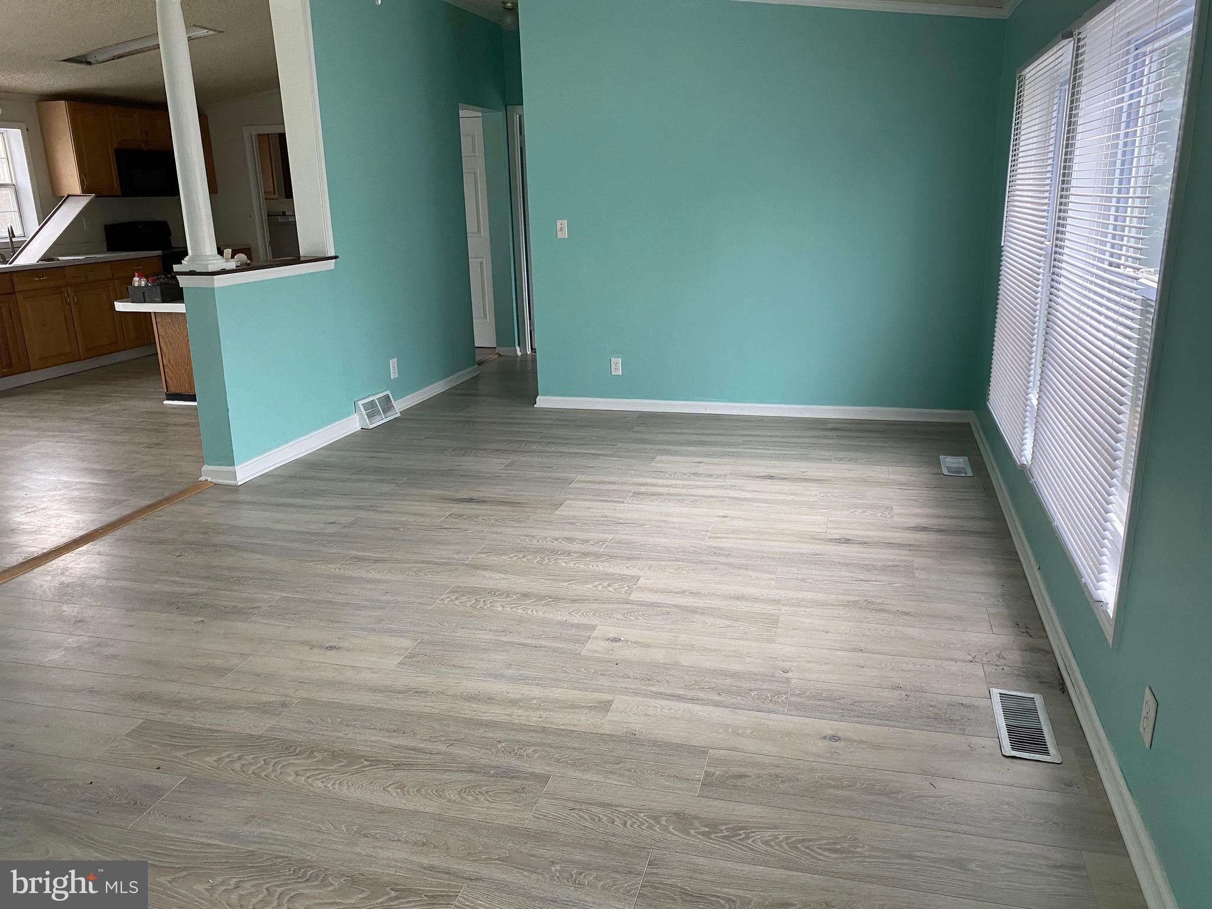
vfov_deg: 53.1
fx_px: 910
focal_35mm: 26
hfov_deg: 67.3
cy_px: 454
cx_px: 606
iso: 125
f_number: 1.8
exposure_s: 1/82
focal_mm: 4.25
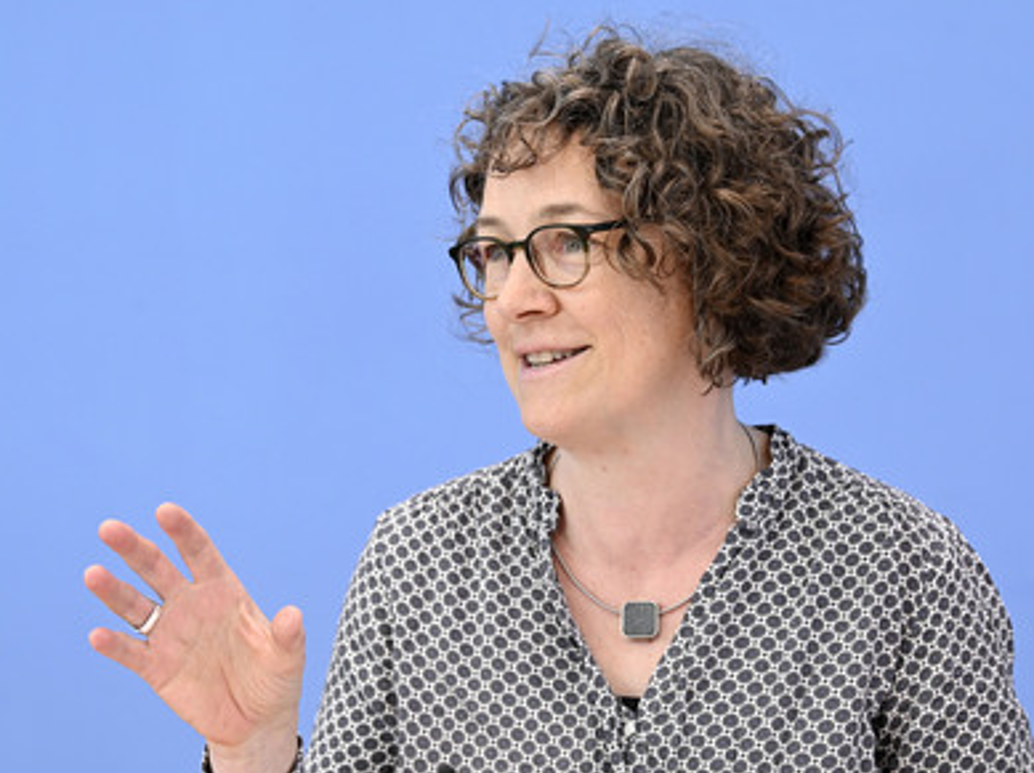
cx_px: 546
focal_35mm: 145
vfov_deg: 10.2
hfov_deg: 13.6
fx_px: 4327
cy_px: 396
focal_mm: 130
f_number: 5
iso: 3200
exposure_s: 1/640
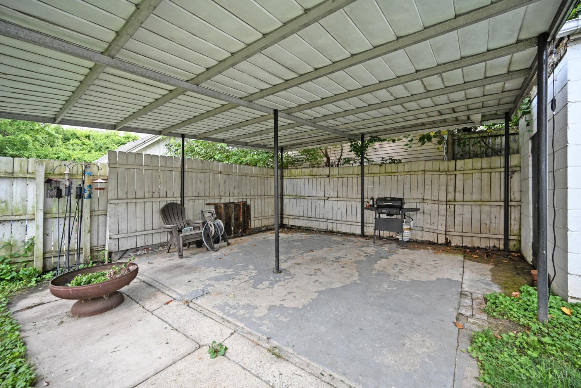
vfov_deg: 81.2
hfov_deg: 104.3
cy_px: 194
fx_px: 226
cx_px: 290
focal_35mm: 14
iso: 400
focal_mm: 14
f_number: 4
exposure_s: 1/250
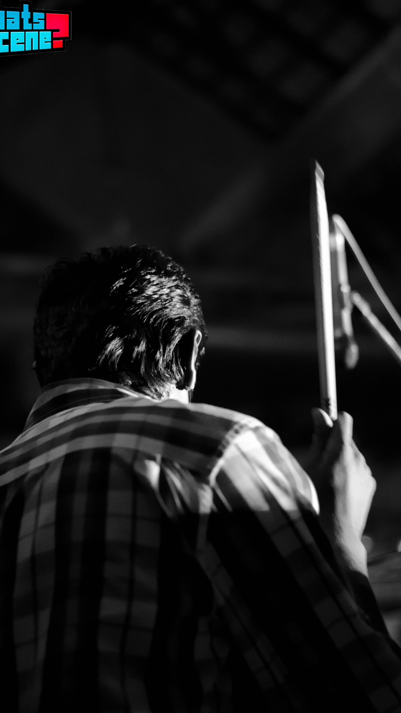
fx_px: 1493
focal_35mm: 79
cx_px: 189
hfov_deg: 15.3
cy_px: 356
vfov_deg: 26.8
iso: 1600
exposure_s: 1/100
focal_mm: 50
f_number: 1.8
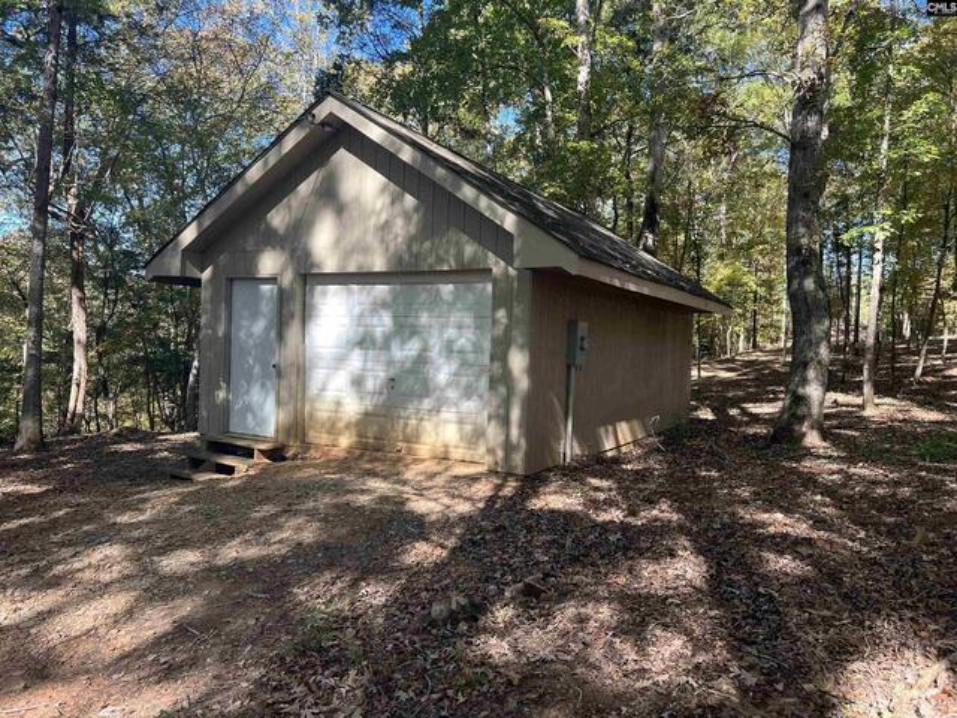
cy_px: 359
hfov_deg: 67.3
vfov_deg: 53.1
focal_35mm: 26
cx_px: 478
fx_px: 719
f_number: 1.5
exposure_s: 1/366
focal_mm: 5.7
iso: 50
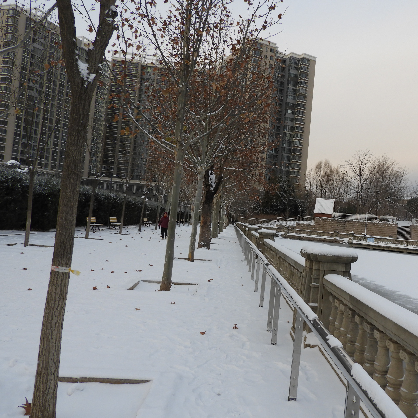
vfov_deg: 55.6
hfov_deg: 54.6
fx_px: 396
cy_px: 213
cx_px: 274
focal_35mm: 29
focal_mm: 4.3
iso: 100
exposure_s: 1/160
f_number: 3.3
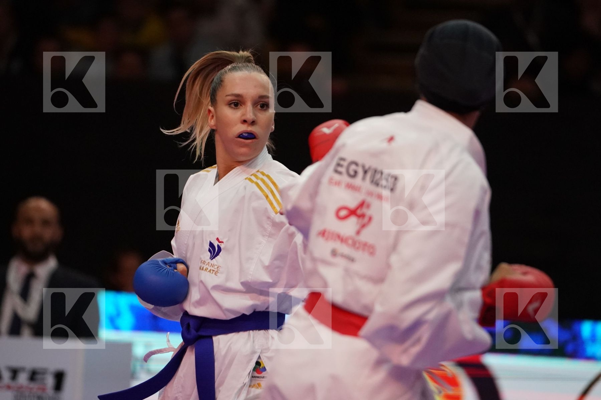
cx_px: 300
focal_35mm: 297
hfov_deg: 6.9
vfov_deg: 4.6
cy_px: 200
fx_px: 4958
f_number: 2.8
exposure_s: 1/1000
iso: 4000
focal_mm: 198
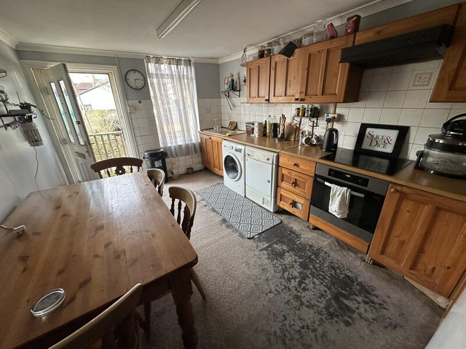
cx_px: 233
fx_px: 188
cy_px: 174
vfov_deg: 85.7
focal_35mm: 14
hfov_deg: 102.1
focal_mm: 2.22
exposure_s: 1/99
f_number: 2.2
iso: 125
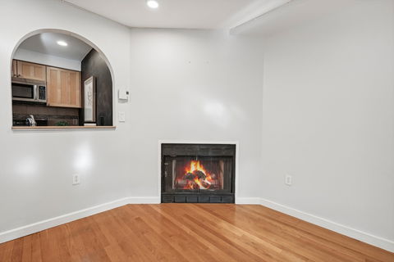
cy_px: 131
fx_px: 170
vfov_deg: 75.5
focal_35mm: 16
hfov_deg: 98.5
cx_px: 197
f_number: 8
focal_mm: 15.5
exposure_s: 1/6
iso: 400
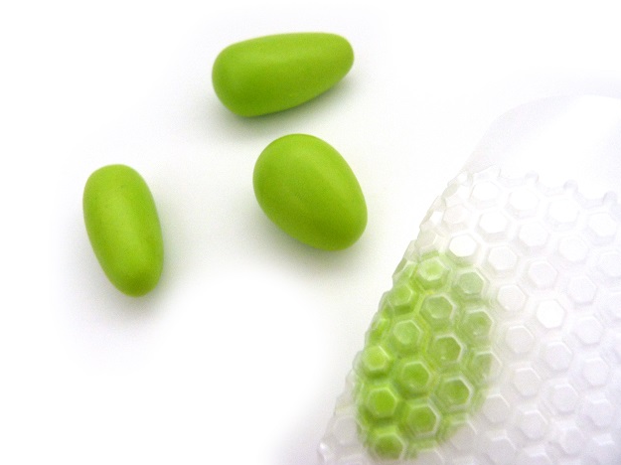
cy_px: 228
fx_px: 466
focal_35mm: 26
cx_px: 319
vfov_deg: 53.0
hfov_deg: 67.3
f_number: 2.8
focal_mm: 4.5
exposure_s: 1/60
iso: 250
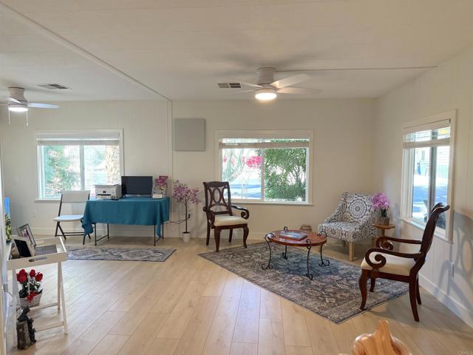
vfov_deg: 56.8
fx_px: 328
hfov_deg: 71.6
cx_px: 236
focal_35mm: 24
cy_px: 178
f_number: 1.78
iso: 200
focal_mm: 6.76
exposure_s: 1/120
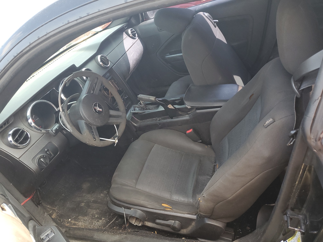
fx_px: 243
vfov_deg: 53.1
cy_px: 121
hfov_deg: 67.3
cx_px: 162
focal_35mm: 26
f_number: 1.5
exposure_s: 1/120
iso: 70
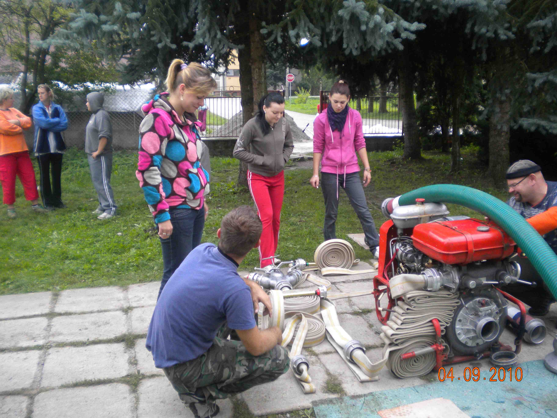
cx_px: 278
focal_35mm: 35
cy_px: 209
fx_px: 563
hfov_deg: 52.6
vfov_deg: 40.7
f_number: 3.1
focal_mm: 6.3
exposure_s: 1/60
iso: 177
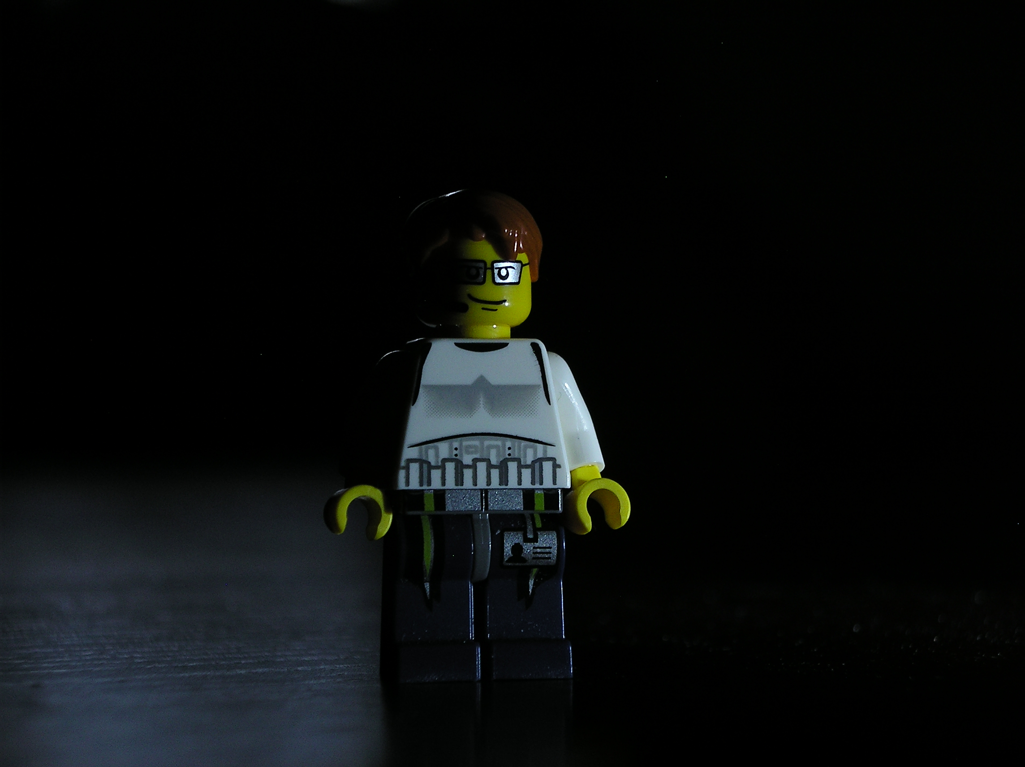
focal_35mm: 98
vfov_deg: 15.1
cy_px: 384
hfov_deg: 20.0
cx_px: 512
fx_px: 2899
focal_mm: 20.4
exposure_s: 1/8
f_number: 3.8
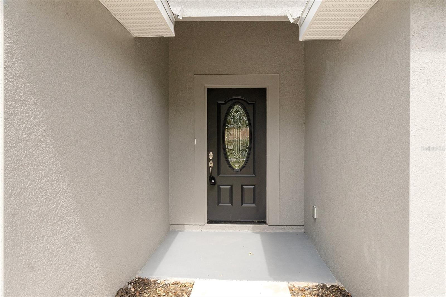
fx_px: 372
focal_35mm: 30
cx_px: 223
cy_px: 148
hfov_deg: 61.9
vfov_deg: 43.6
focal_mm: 20
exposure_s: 1/100
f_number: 8
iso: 640
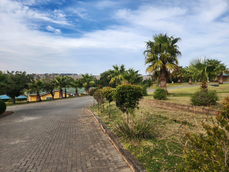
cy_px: 86
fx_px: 152
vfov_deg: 58.9
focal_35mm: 23
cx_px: 114
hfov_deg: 73.9
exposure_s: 1/1157
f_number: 1.8
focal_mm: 5.4
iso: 20
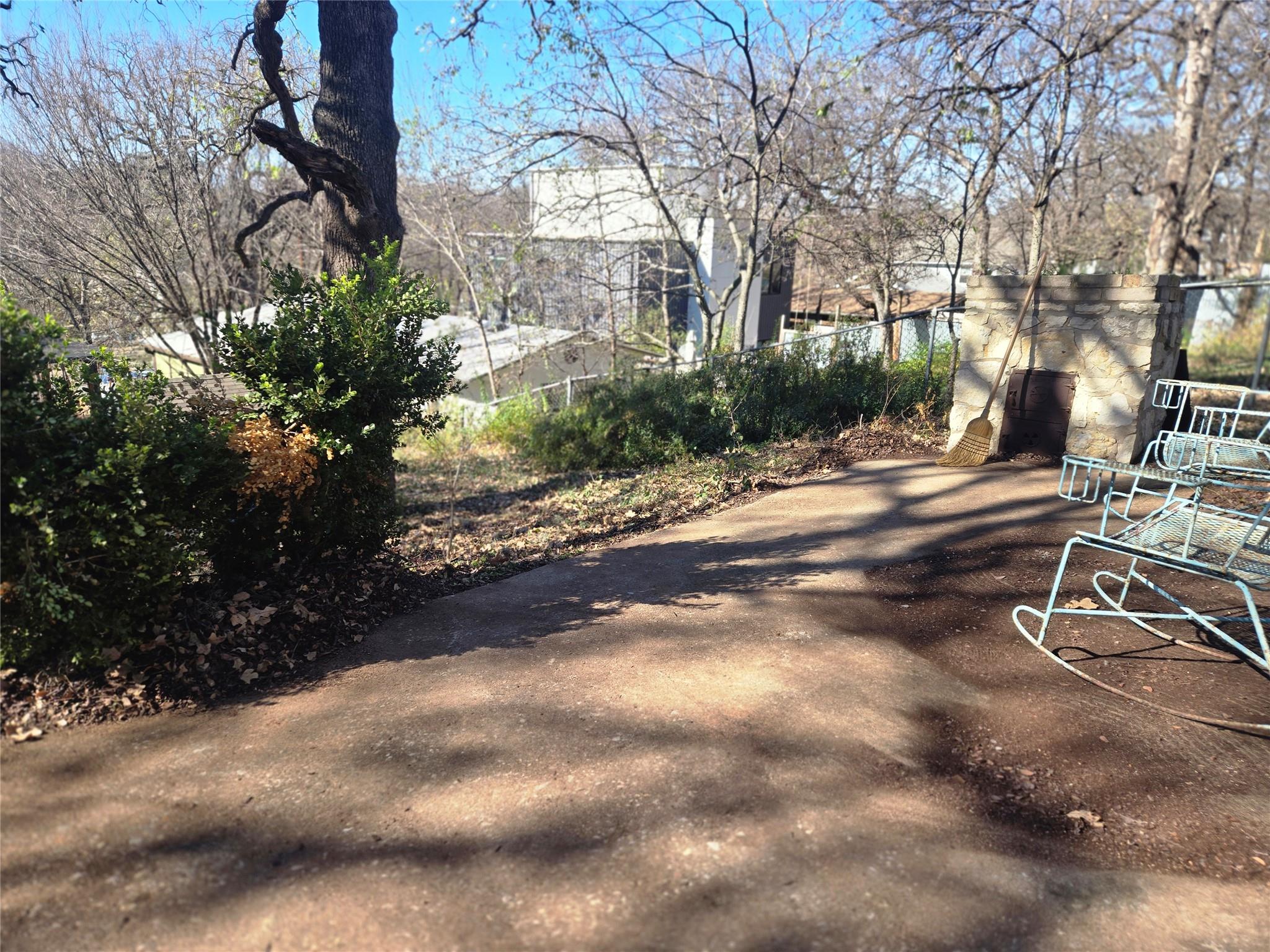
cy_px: 476
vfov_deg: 58.9
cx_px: 635
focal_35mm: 23
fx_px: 844
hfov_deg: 73.9
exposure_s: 1/643
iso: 25
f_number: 1.8
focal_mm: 5.4
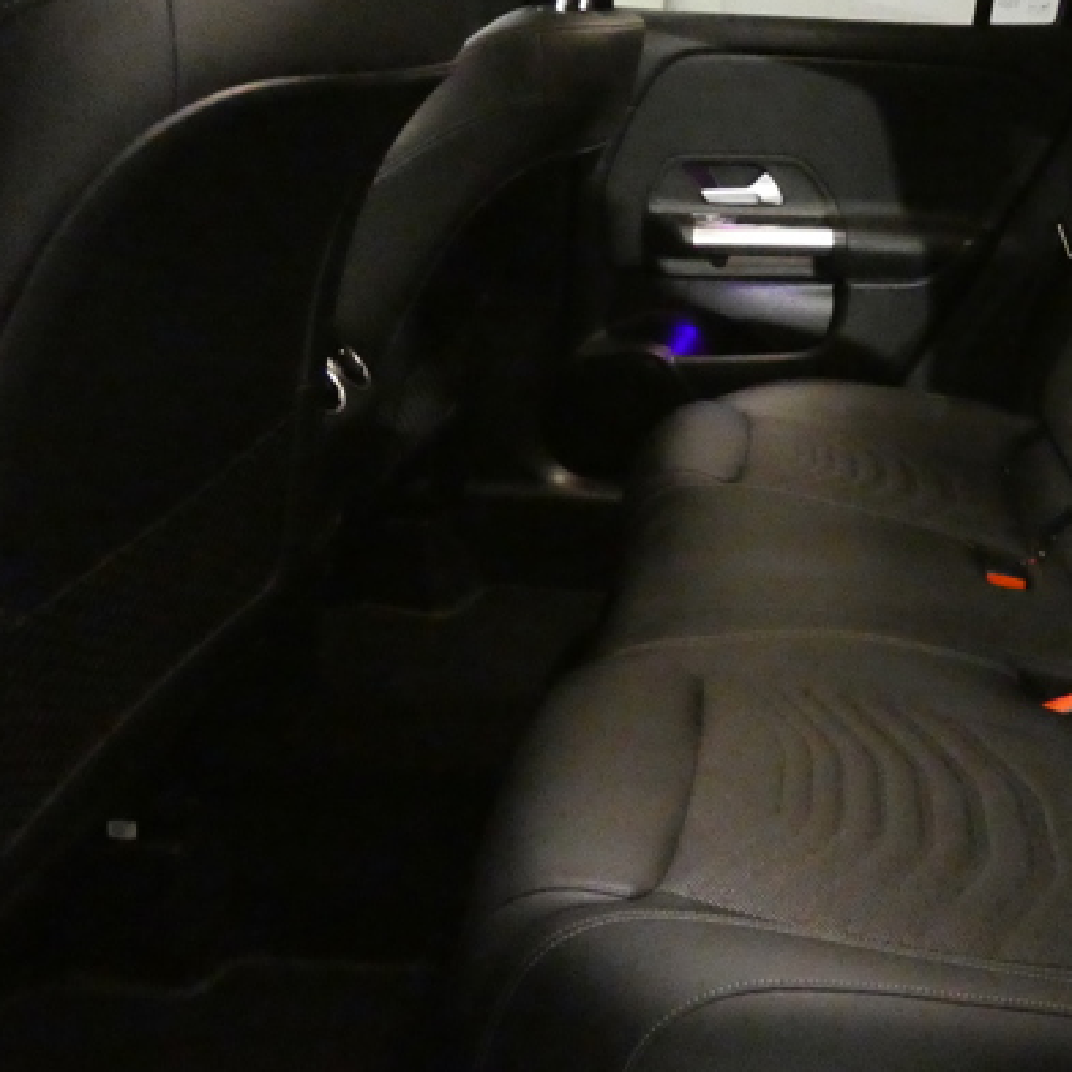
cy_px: 344
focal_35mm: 36
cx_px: 966
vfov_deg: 45.2
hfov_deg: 42.3
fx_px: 1261
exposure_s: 1/25
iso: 3200
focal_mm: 3.6
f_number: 2.8
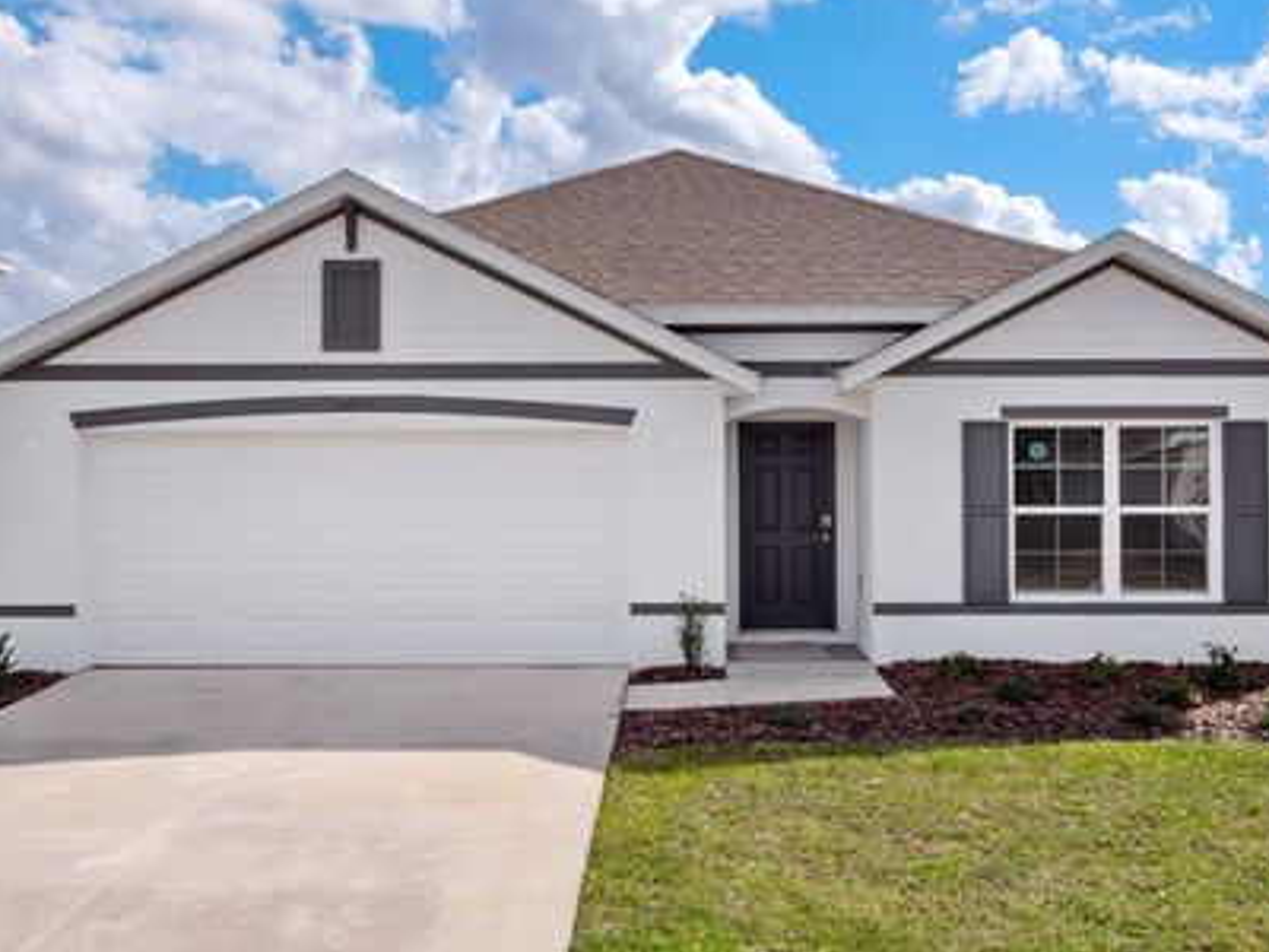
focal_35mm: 40
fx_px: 1466
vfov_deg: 36.0
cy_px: 459
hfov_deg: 46.8
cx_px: 685
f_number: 6.3
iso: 200
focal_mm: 16
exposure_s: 1/640
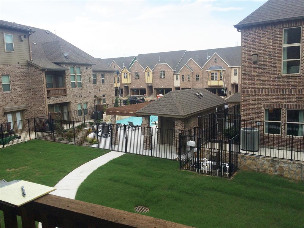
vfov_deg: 48.2
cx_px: 152
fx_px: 255
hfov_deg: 61.7
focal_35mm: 29
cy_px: 114
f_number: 2.2
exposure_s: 1/1580
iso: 32
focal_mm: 4.15
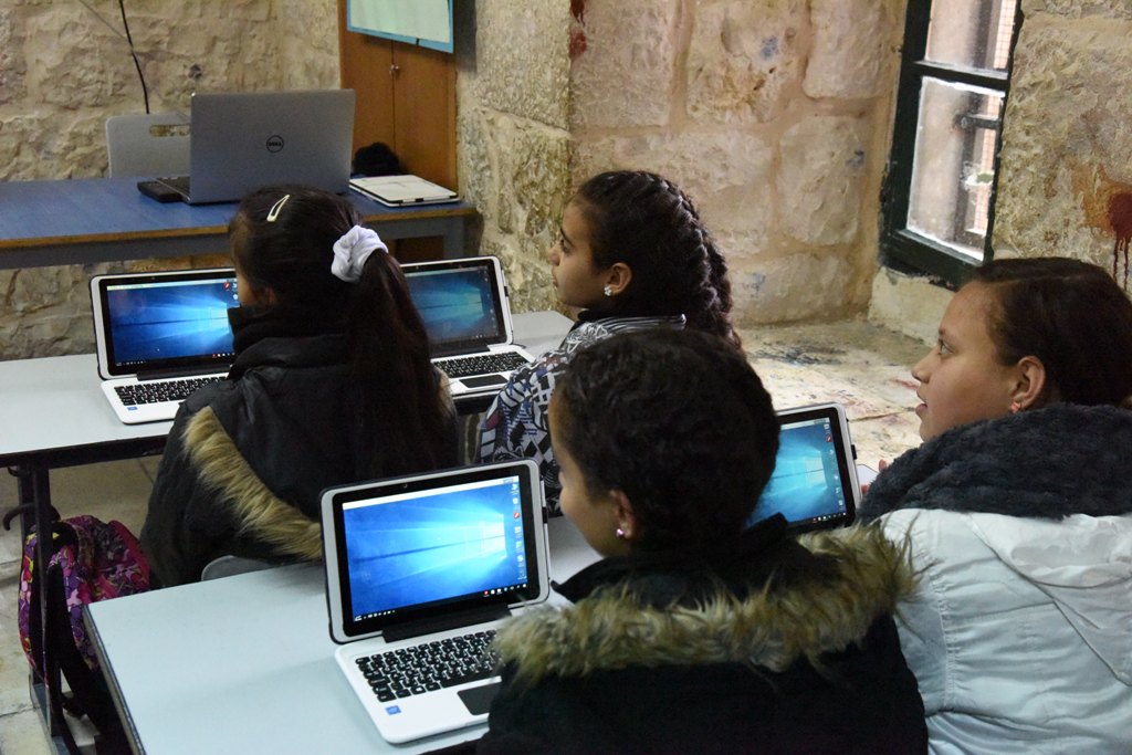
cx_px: 566
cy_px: 378
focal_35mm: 48
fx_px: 1509
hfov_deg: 41.1
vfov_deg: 28.1
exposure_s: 1/200
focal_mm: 48
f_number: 7.1
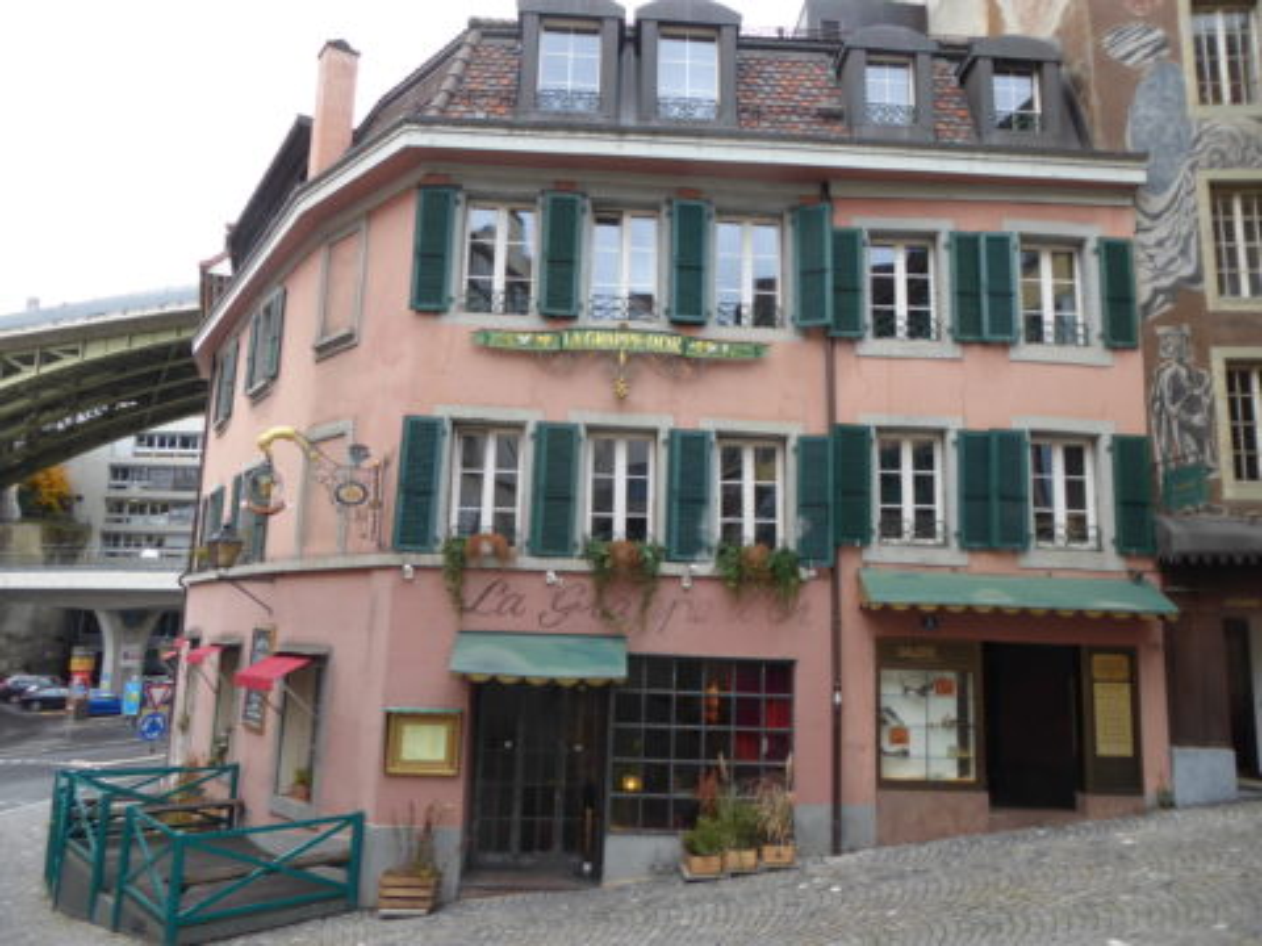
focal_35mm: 25
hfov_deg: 69.4
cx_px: 631
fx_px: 911
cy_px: 473
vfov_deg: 54.9
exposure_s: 1/100
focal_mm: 4.3
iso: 80
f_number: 3.3
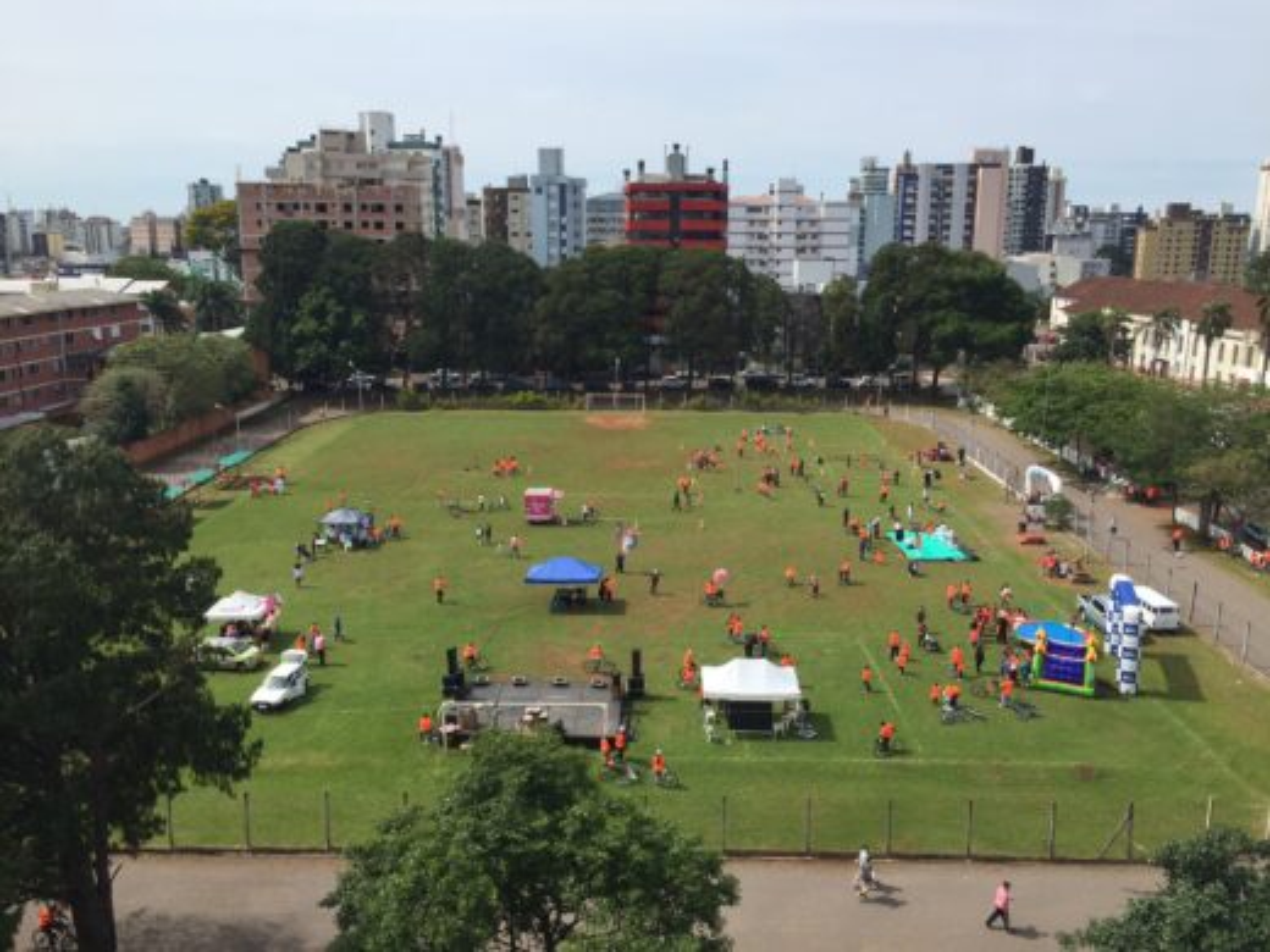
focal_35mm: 29
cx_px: 635
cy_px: 476
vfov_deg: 48.2
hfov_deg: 61.7
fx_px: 1064
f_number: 2.2
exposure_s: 1/2198
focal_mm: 4.15
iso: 32
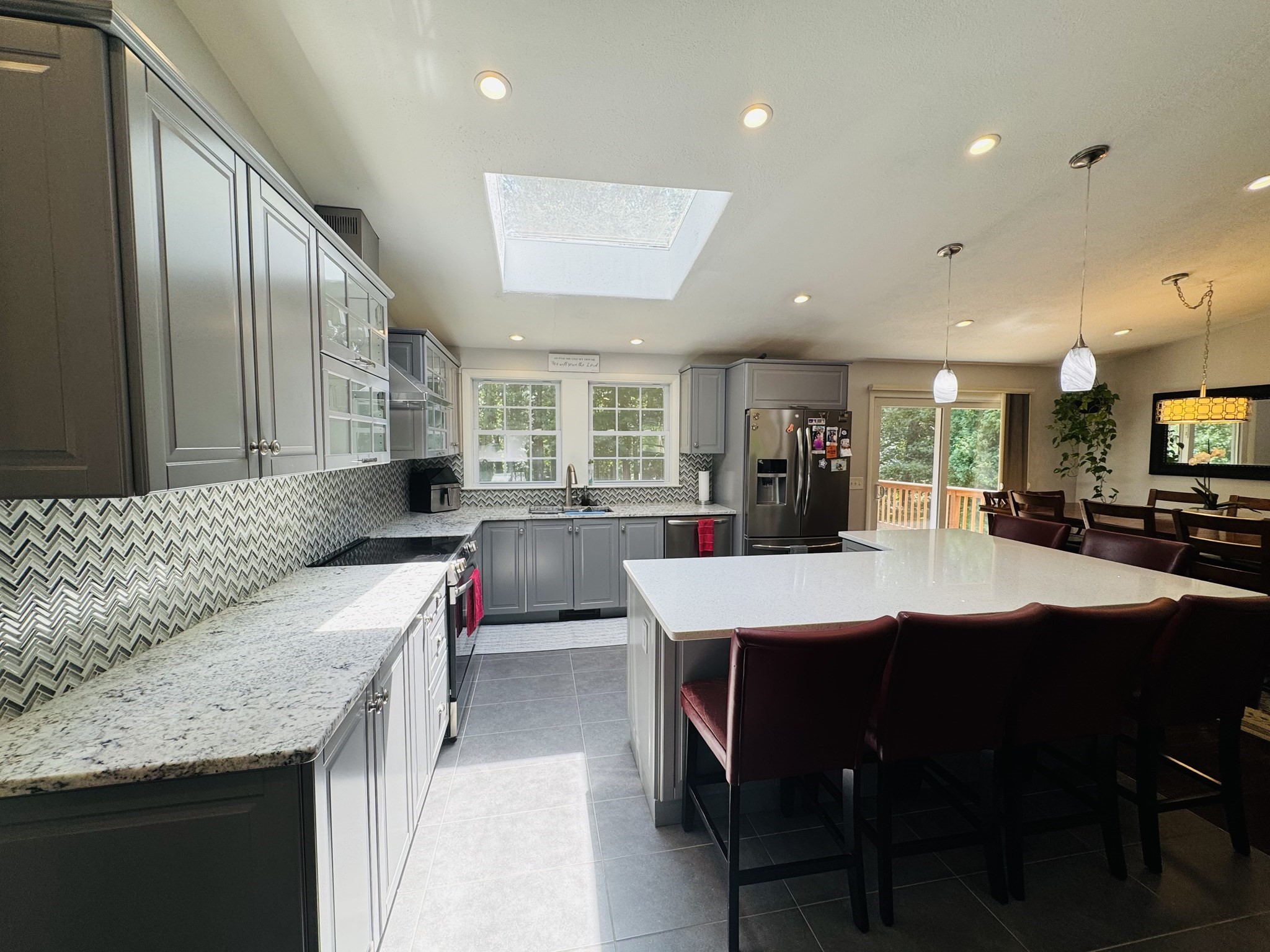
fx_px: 514
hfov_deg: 102.1
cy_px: 476
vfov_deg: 85.7
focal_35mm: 14
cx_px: 635
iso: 64
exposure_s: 1/120
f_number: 2.2
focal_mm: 2.22
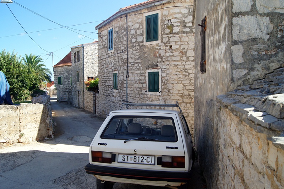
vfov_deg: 43.5
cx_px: 142
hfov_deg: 62.0
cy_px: 94
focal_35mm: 30
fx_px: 236
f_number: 8
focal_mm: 20
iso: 100
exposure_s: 1/50
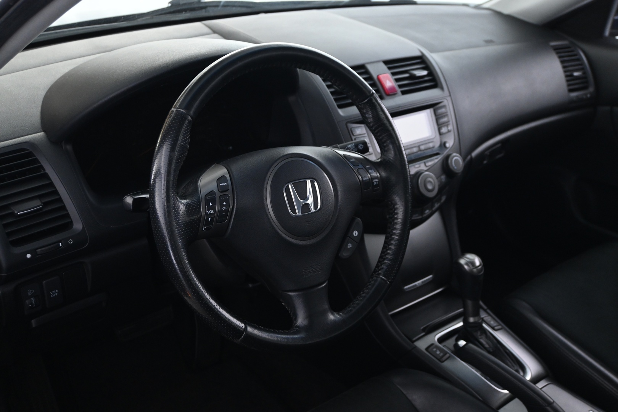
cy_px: 206
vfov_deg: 35.5
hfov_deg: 51.3
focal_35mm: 38
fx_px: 644
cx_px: 309
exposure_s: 1/10
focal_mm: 25
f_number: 4.2
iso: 1600
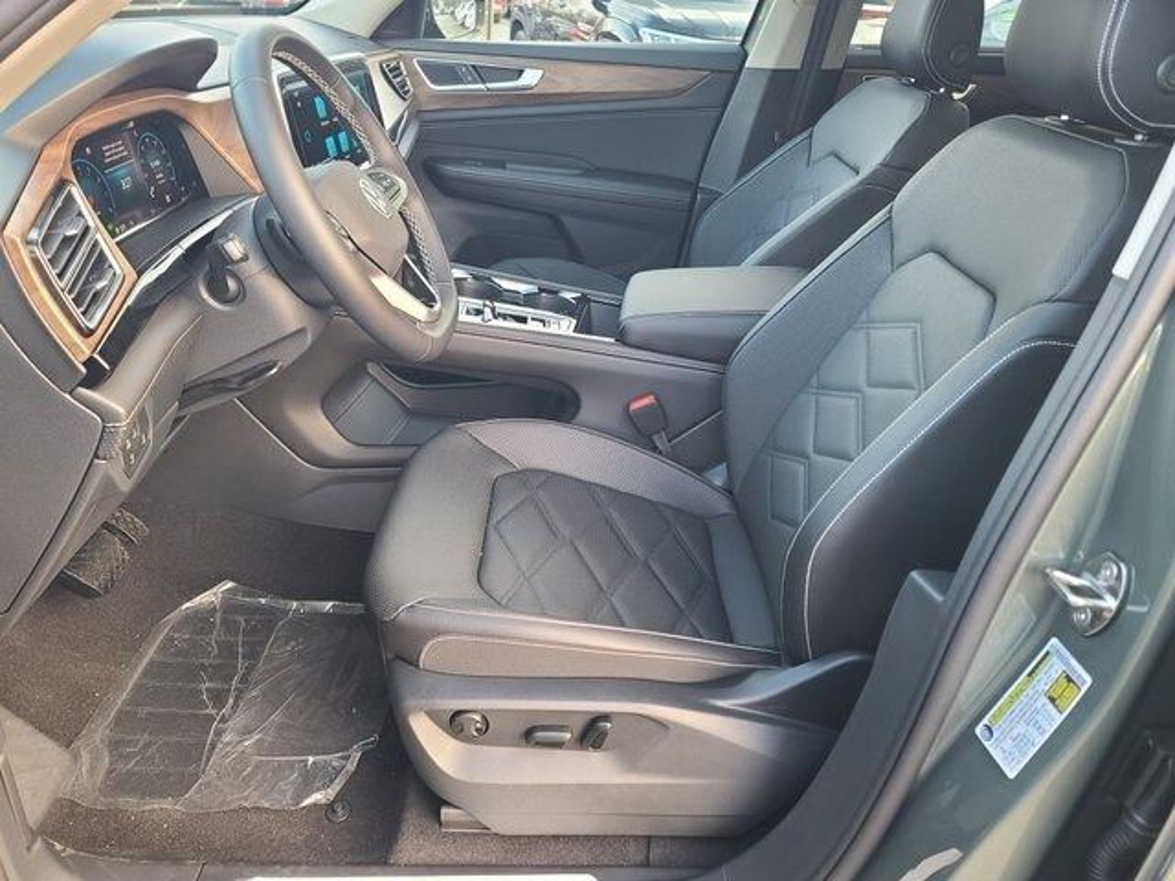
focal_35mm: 25
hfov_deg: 69.4
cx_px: 588
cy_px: 440
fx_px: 849
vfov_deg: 54.9
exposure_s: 1/60
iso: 125
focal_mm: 7
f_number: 1.8
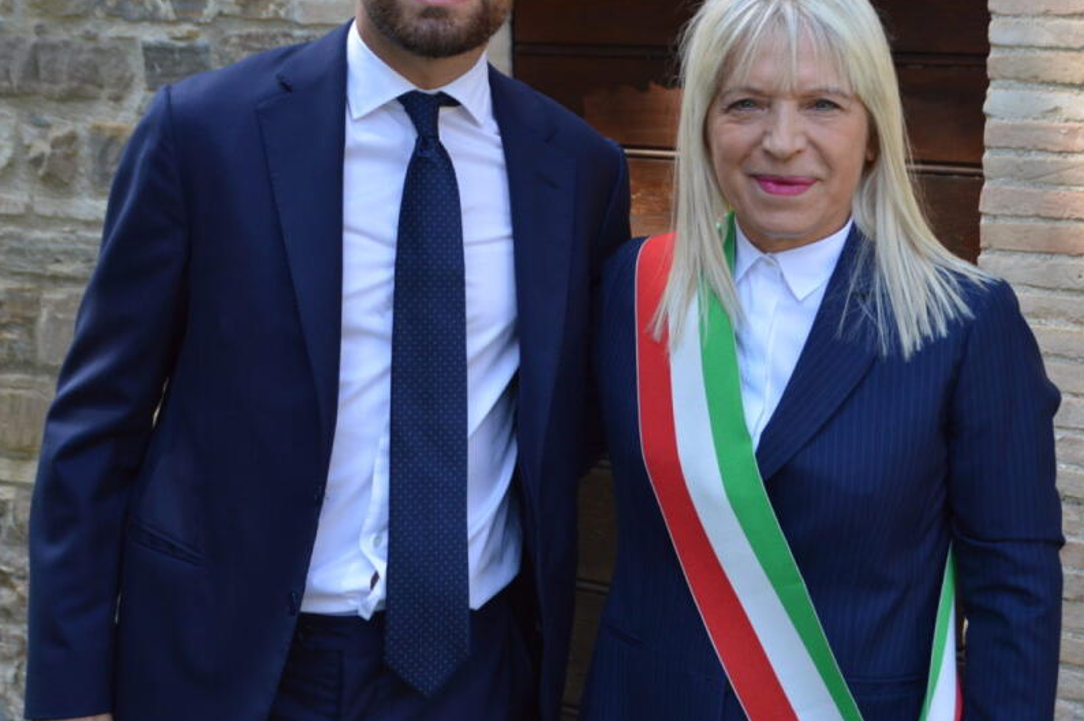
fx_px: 1978
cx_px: 587
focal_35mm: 66
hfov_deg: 30.6
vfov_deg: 20.6
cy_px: 223
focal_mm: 29
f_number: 5.6
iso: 100
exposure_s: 1/125
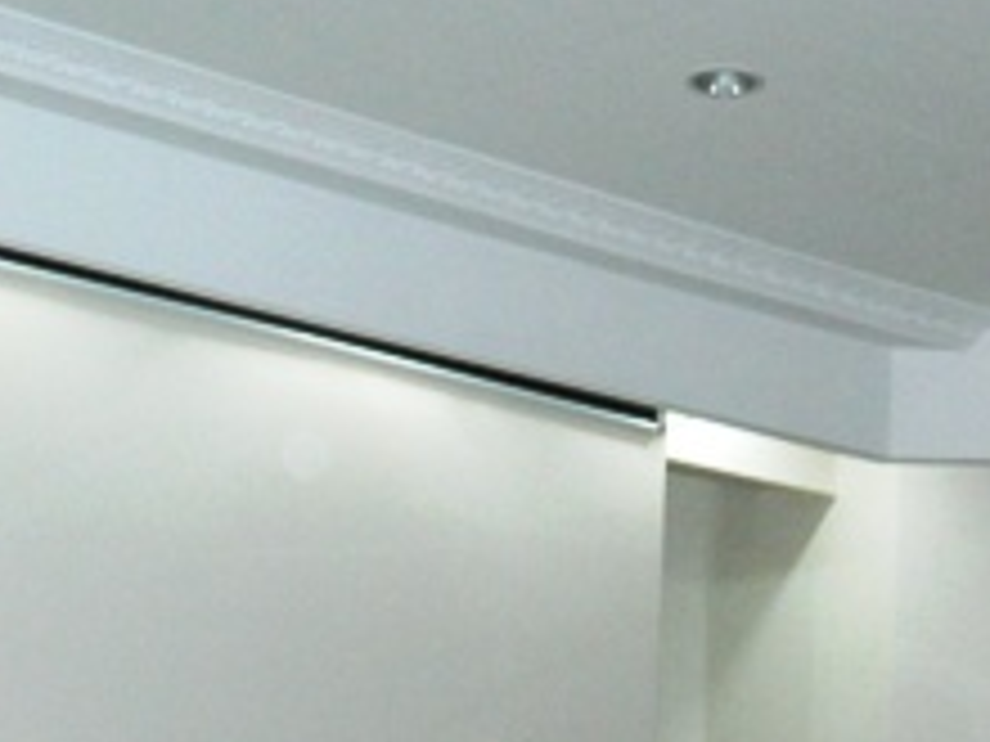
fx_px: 2917
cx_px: 644
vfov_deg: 13.9
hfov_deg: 19.2
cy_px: 971
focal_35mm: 102
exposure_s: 1/40
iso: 450
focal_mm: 6.2
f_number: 3.3
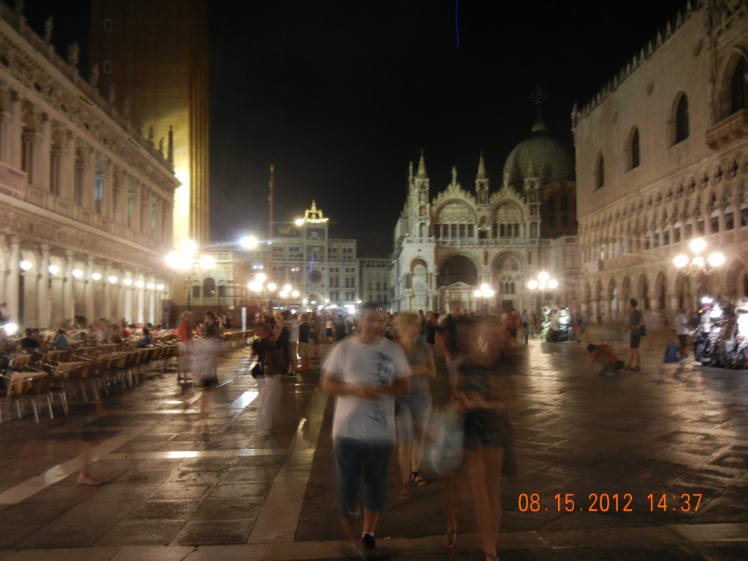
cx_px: 374
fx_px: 648
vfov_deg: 46.8
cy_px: 280
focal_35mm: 30
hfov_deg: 60.0
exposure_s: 1
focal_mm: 5.4
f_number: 3.5
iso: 257
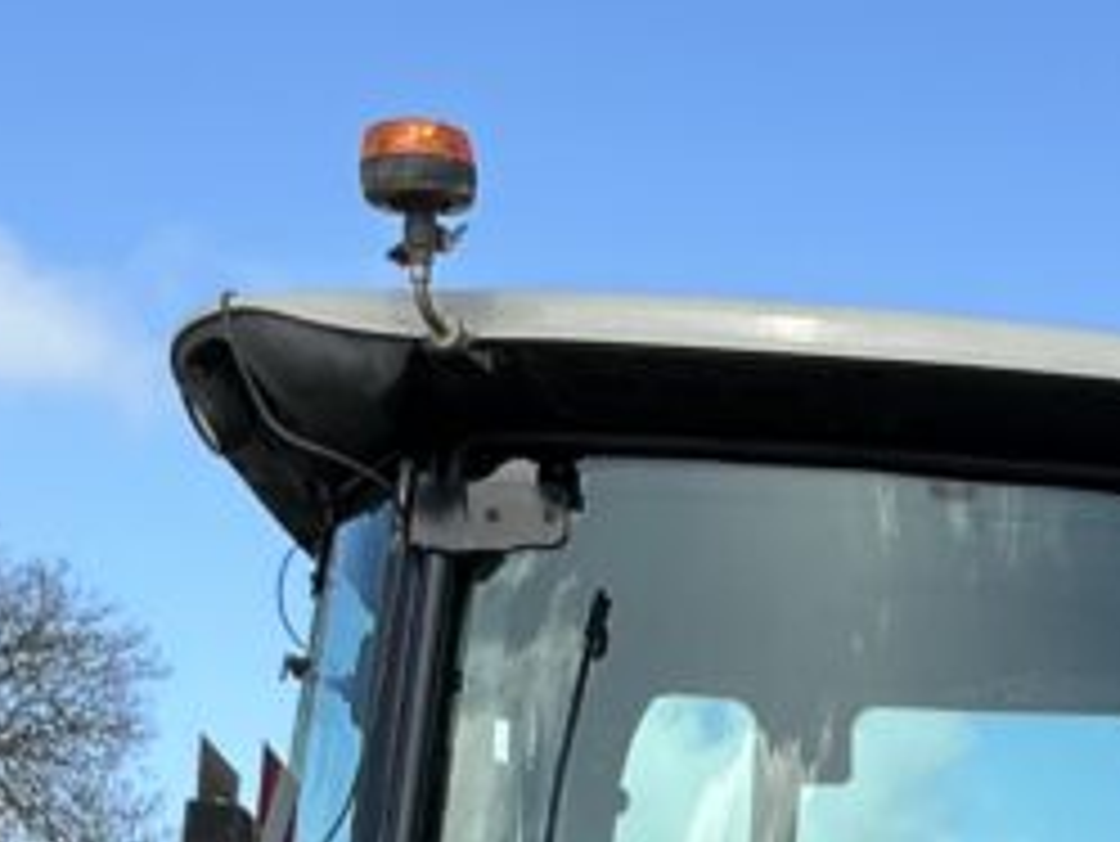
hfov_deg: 16.4
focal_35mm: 115
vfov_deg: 12.0
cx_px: 1367
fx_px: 3723
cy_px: 1423
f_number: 1.8
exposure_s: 1/997
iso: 25
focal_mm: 3
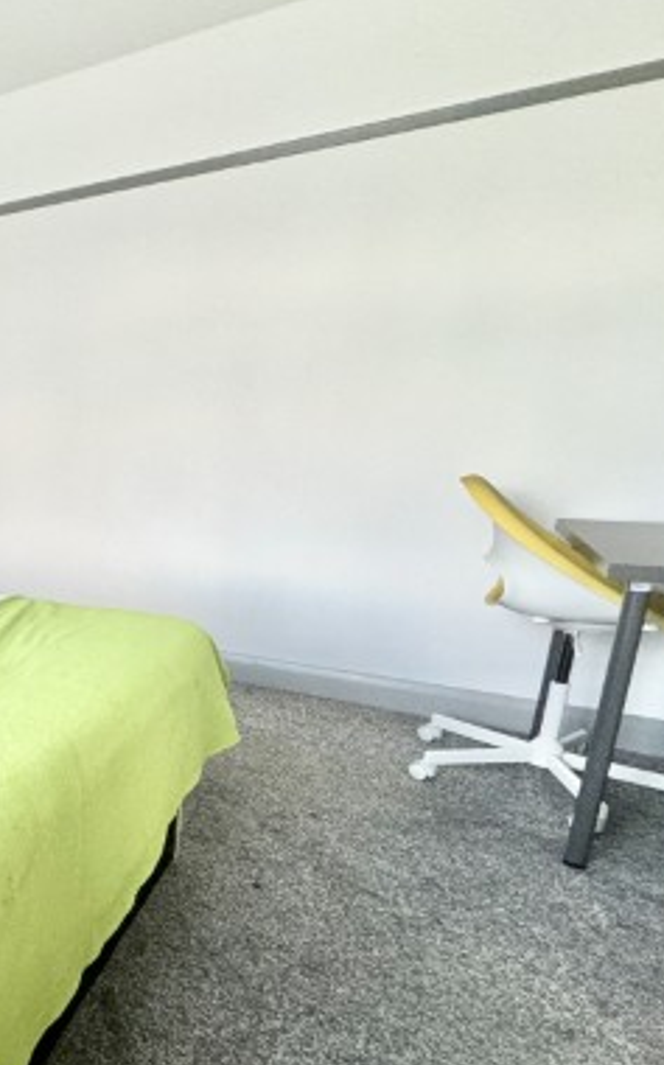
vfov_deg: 72.2
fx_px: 725
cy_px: 608
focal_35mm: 25
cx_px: -146
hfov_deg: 36.8
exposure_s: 1/99
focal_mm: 2.22
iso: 250
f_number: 2.2
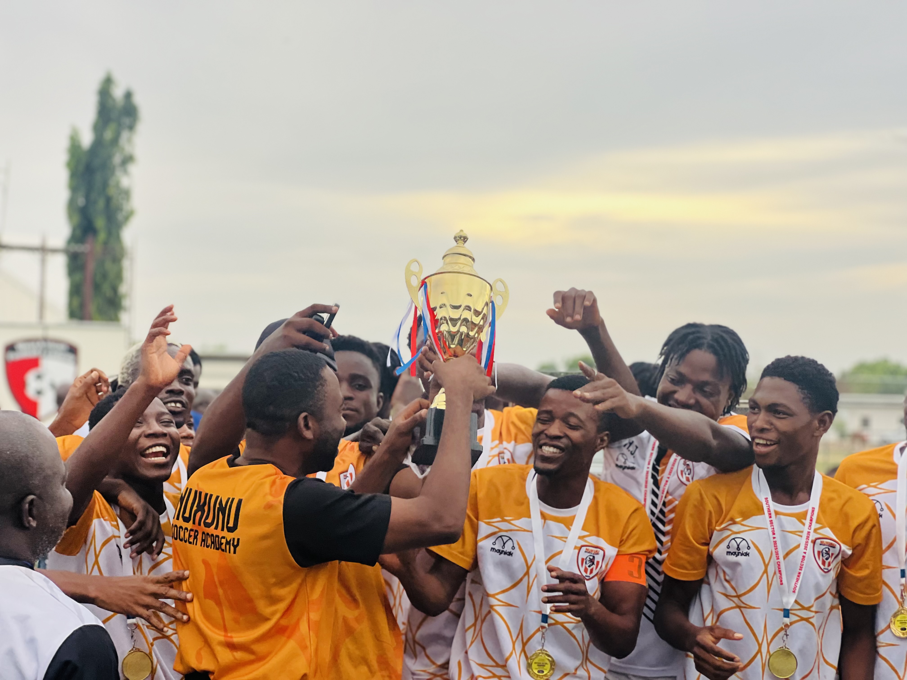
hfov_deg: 25.3
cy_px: 340
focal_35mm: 77
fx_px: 2018
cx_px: 454
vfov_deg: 19.1
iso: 100
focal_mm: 9
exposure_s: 1/121
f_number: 2.8
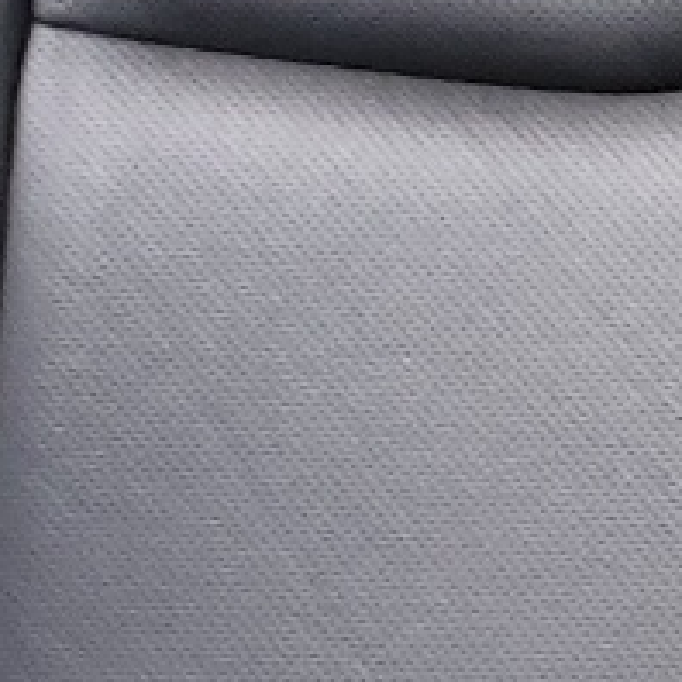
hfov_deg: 8.0
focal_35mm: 186
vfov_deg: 9.3
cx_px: 2087
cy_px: -134
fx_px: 4146
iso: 78
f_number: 1.5
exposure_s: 1/120
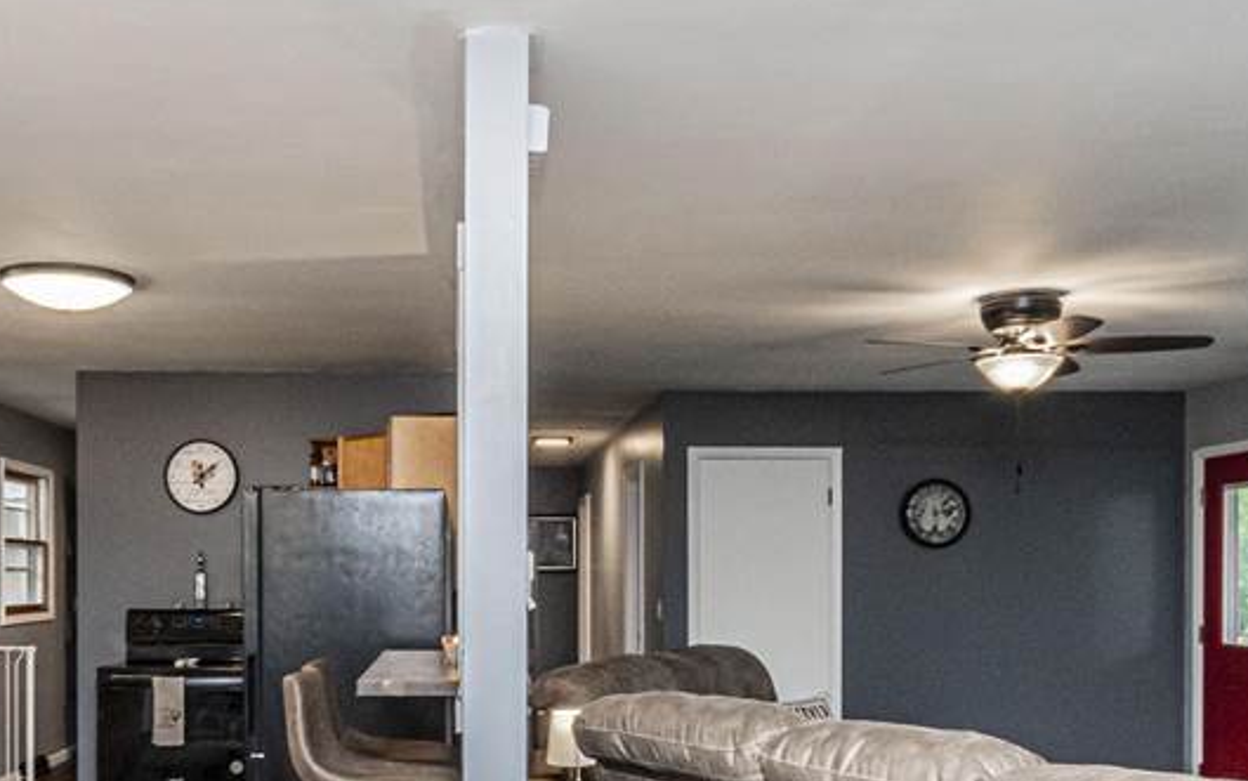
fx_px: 1259
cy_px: 560
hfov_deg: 52.1
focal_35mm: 37
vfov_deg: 33.9
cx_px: 453
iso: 1250
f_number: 10
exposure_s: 1/60
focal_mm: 10
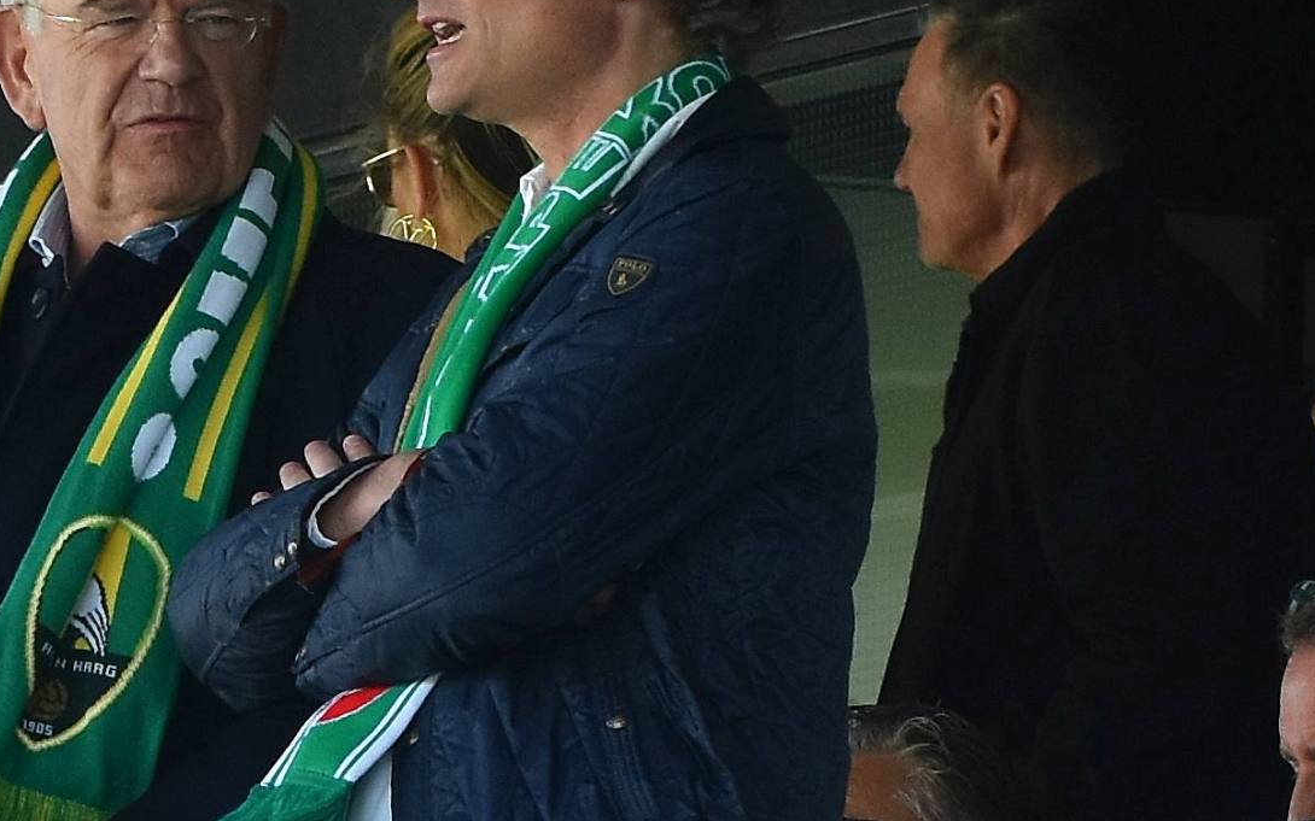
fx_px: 9170
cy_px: 436
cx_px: 285
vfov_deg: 5.1
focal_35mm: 256
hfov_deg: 8.2
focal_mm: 95
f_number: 5
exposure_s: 1/160
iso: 400
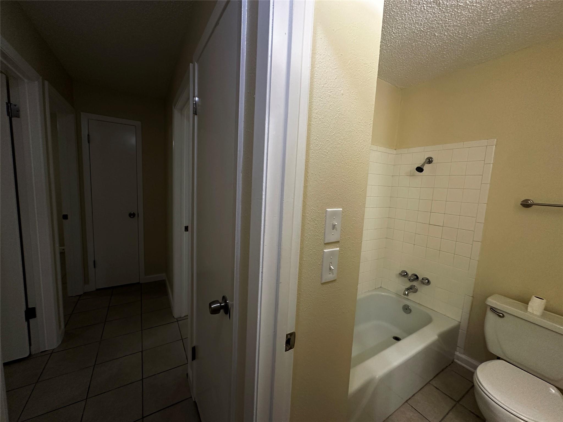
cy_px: 211
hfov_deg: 102.1
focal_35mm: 14
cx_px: 282
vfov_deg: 85.7
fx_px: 228
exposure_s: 1/60
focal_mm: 2.22
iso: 250
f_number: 2.2
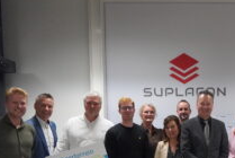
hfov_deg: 33.8
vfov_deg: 23.5
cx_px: 222
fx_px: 360
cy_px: 165
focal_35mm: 55
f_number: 4
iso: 5000
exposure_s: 1/160
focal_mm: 16
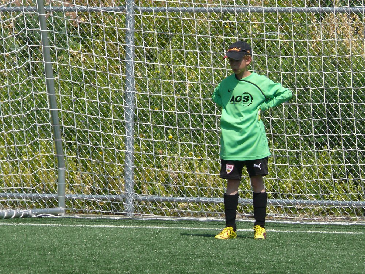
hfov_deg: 4.0
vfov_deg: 3.0
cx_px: 182
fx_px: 5209
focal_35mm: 494
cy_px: 137
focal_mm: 73.3
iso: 100
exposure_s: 1/400
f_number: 6.3
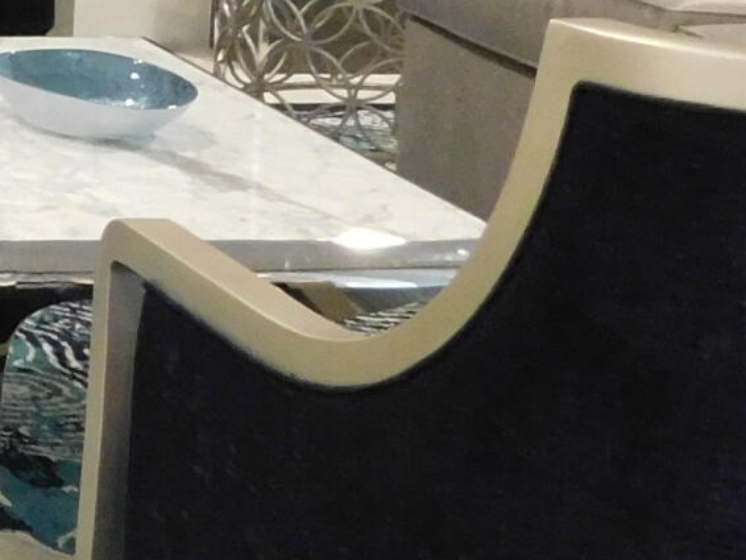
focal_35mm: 159
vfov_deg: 9.2
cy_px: -158
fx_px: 3428
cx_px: -1112
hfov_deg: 10.5
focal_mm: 5.3
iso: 400
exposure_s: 1/15
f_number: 3.2
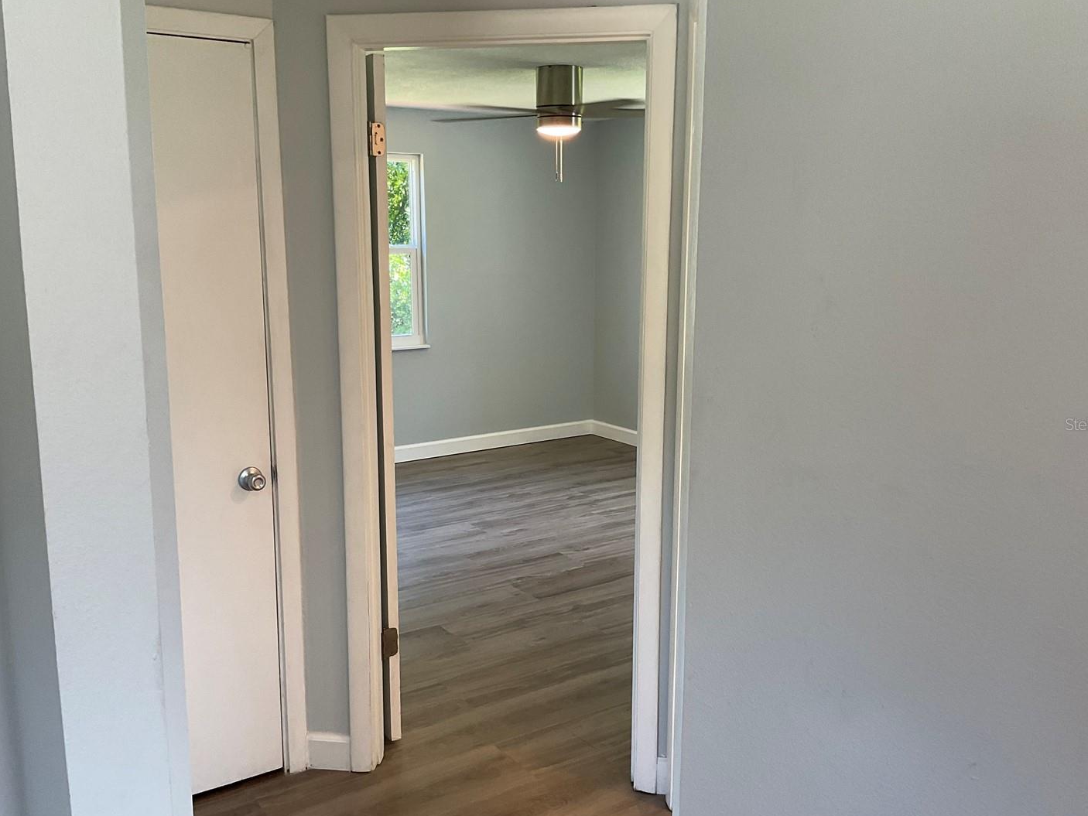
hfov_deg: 55.3
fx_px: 1037
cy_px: 424
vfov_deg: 42.9
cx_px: 519
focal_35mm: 33
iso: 50
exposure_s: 1/60
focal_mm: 3
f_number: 1.8
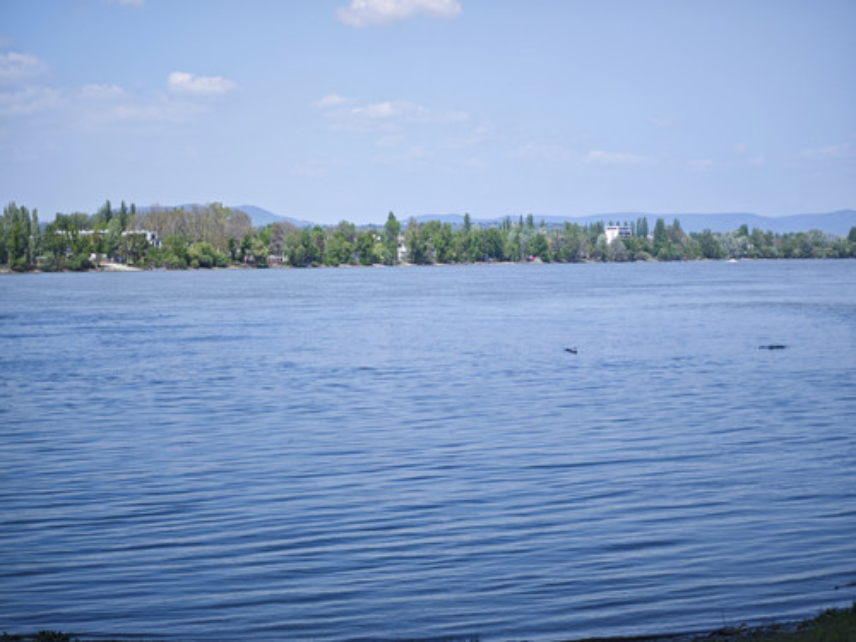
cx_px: 428
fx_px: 1855
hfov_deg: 26.0
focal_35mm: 75
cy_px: 321
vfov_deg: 19.6
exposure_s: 1/387
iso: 50
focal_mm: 10
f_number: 2
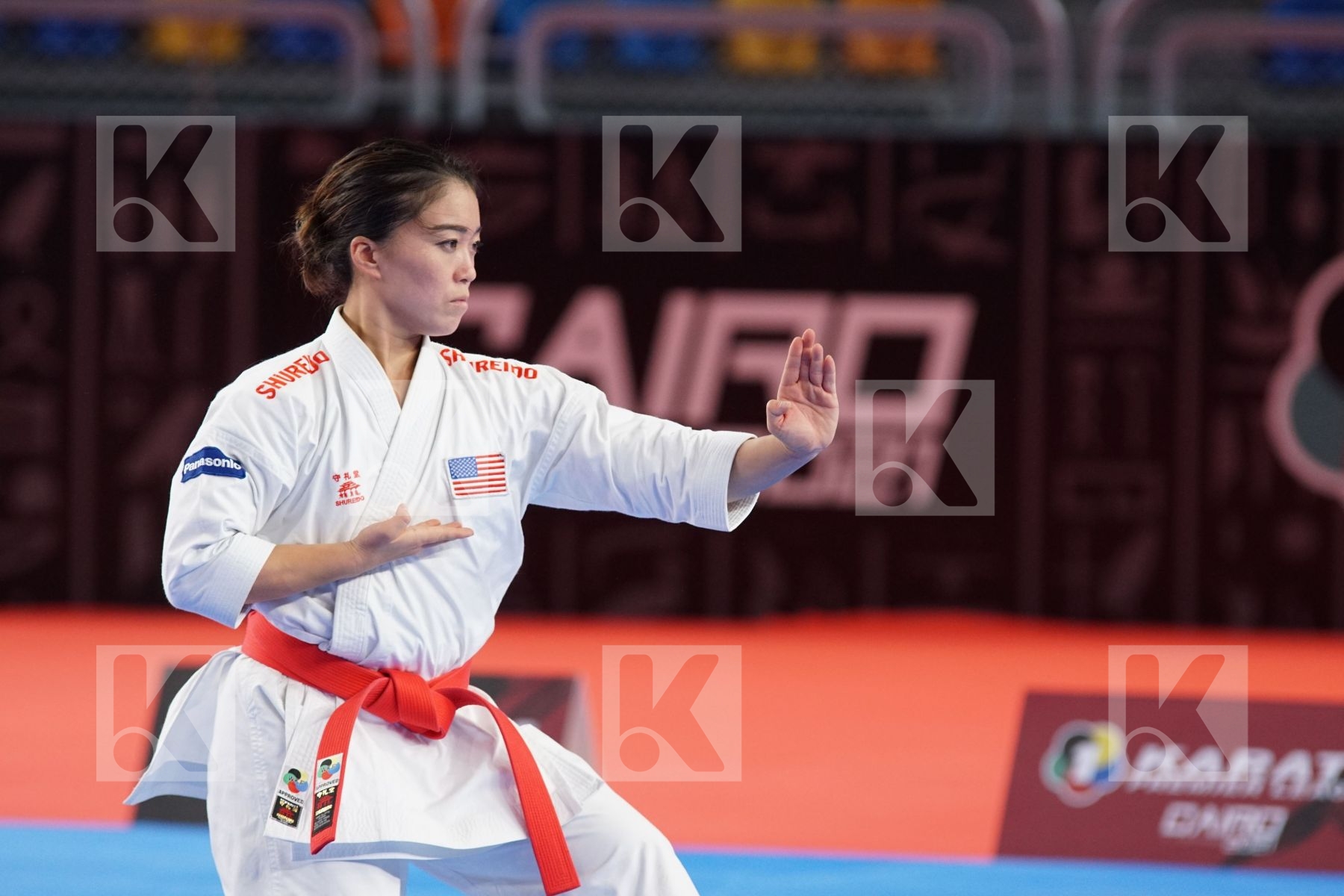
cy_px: 448
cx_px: 672
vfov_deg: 4.6
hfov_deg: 6.9
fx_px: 11199
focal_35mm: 300
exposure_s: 1/400
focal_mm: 200
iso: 1000
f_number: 3.2
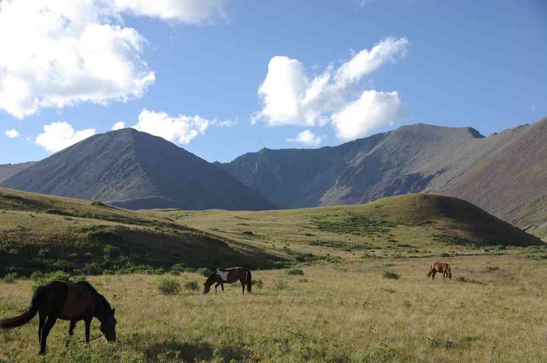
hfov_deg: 34.4
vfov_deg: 23.3
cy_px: 182
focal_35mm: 58
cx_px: 274
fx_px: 883
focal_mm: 38.8
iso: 100
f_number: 8
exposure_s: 1/180
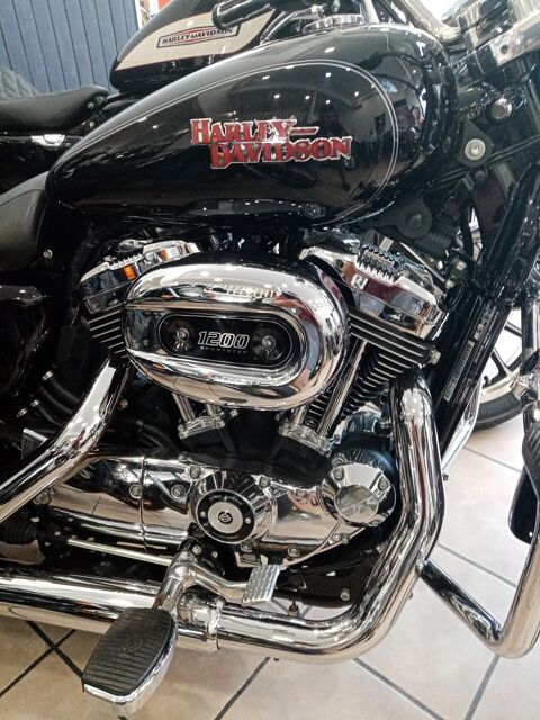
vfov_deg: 67.3
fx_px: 541
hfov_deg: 53.1
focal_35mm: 26
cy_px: 360
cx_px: 270
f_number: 1.8
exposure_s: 1/33.3
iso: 411
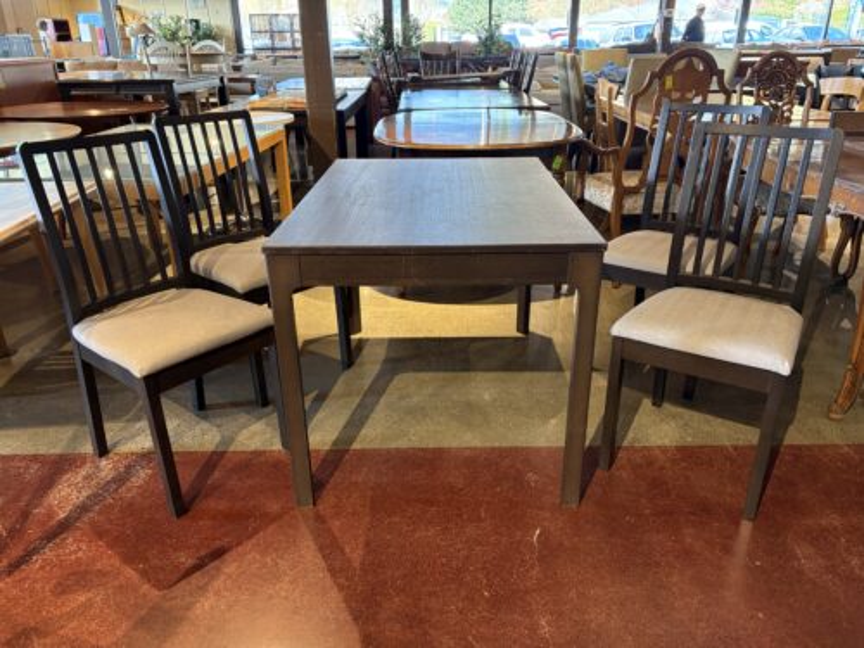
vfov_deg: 53.1
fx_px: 649
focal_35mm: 26
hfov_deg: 67.3
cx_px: 432
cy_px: 324
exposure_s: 1/60
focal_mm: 5.96
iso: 200
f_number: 1.6
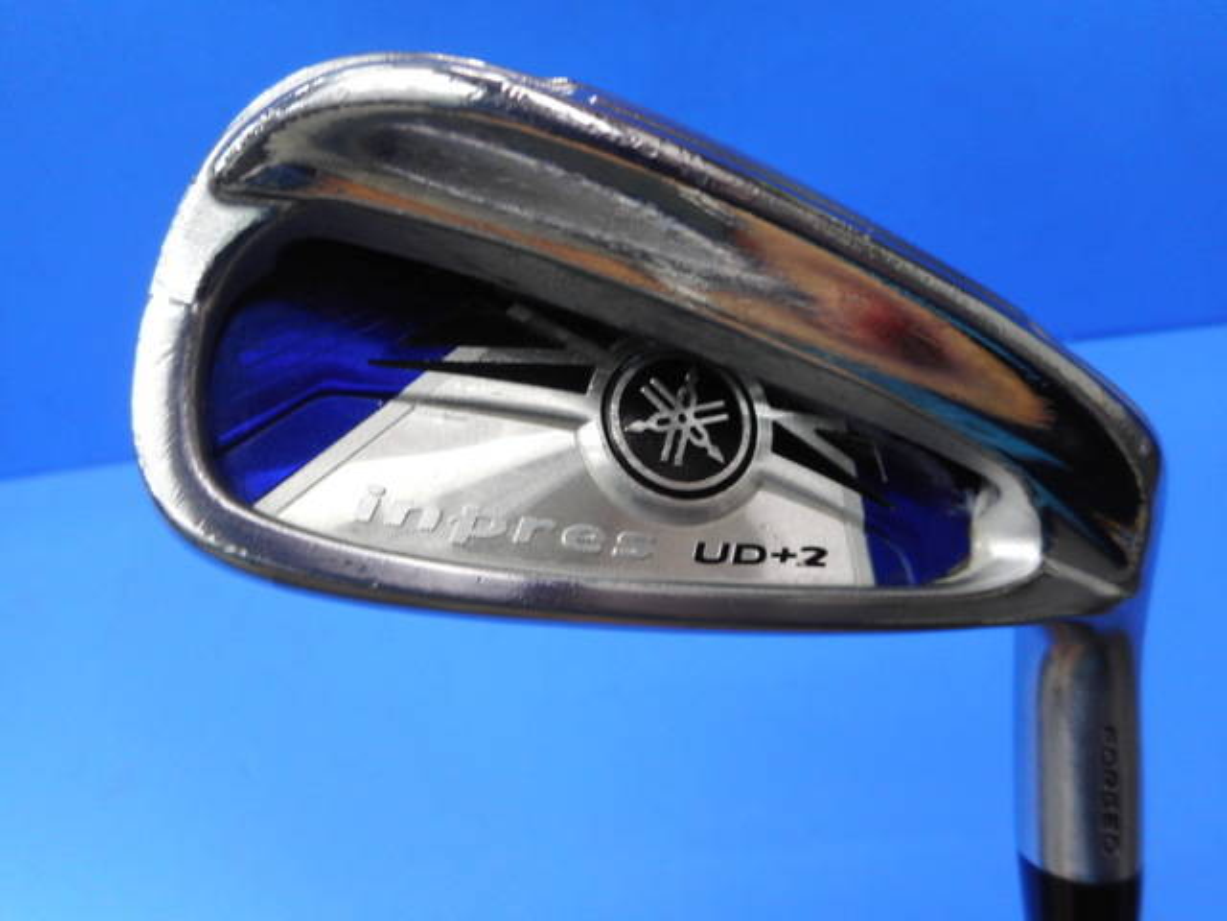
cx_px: 614
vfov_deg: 54.9
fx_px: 886
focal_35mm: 25
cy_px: 460
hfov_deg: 69.4
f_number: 3.7
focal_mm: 4.5
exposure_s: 1/30
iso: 100
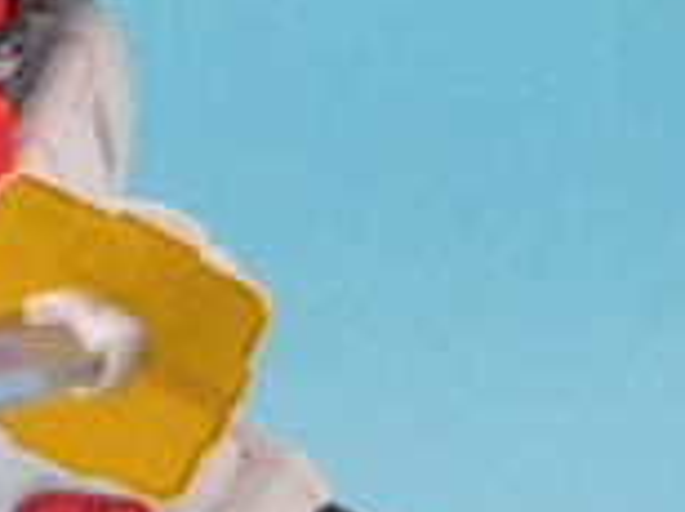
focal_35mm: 239
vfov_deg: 6.2
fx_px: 4722
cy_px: -93
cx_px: -191
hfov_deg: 8.2
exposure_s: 1/1.3
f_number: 8
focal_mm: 9.87
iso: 100
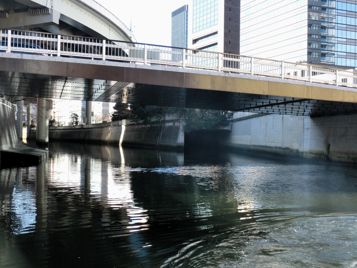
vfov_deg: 32.9
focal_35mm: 44
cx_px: 178
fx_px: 454
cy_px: 134
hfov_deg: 42.9
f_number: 3.4
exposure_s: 1/160
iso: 100
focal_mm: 7.9
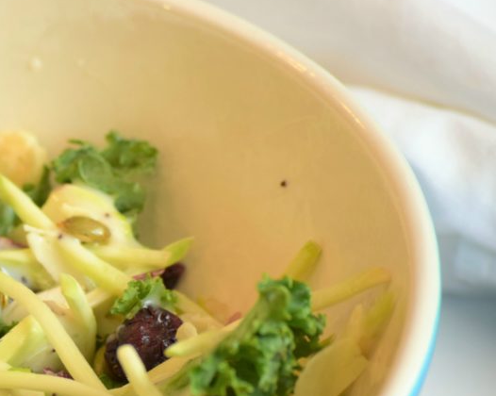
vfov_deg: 4.5
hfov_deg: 5.6
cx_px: 43
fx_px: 5030
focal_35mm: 343
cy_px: 308
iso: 450
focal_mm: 125
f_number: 4.8
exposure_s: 1/60
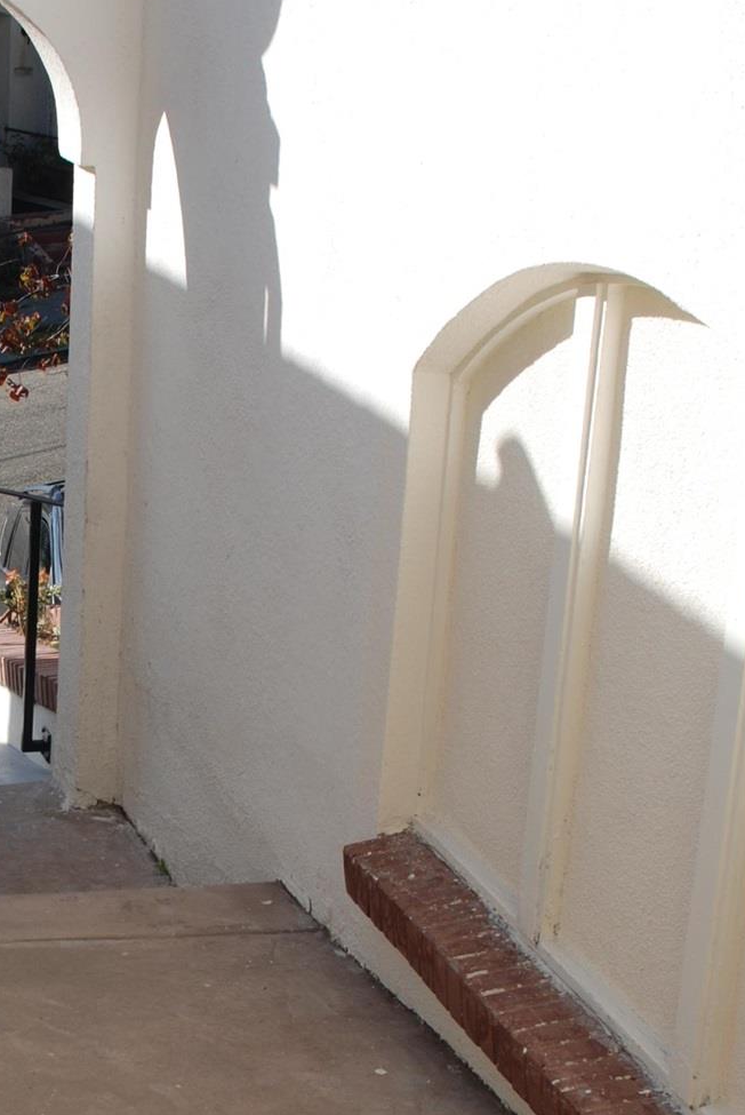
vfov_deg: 25.6
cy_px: 878
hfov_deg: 17.1
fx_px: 2416
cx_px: -27
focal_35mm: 78
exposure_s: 1/200
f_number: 7.1
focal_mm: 22
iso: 100
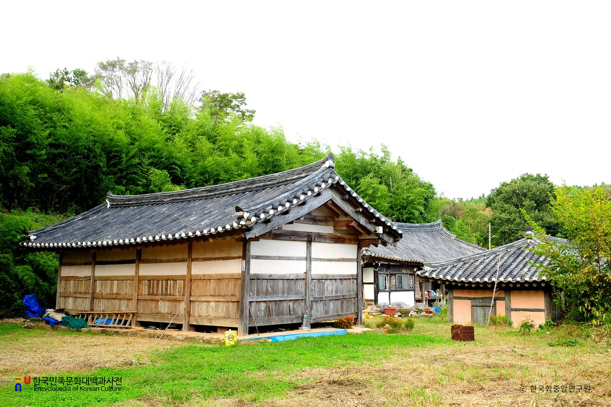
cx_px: 306
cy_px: 204
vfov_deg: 35.0
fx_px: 645
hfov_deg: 50.7
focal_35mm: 38
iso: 200
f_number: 22
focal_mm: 38
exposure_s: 1/8
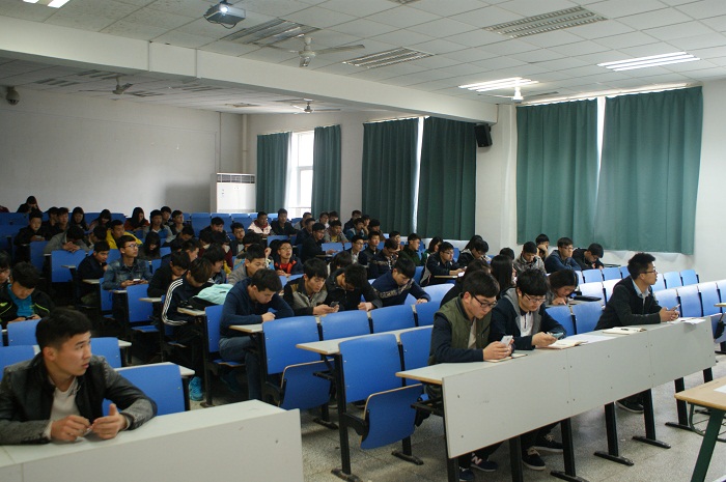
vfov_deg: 43.5
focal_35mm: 30
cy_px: 241
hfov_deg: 62.0
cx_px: 363
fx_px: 604
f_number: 4
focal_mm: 20
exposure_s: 1/25
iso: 400
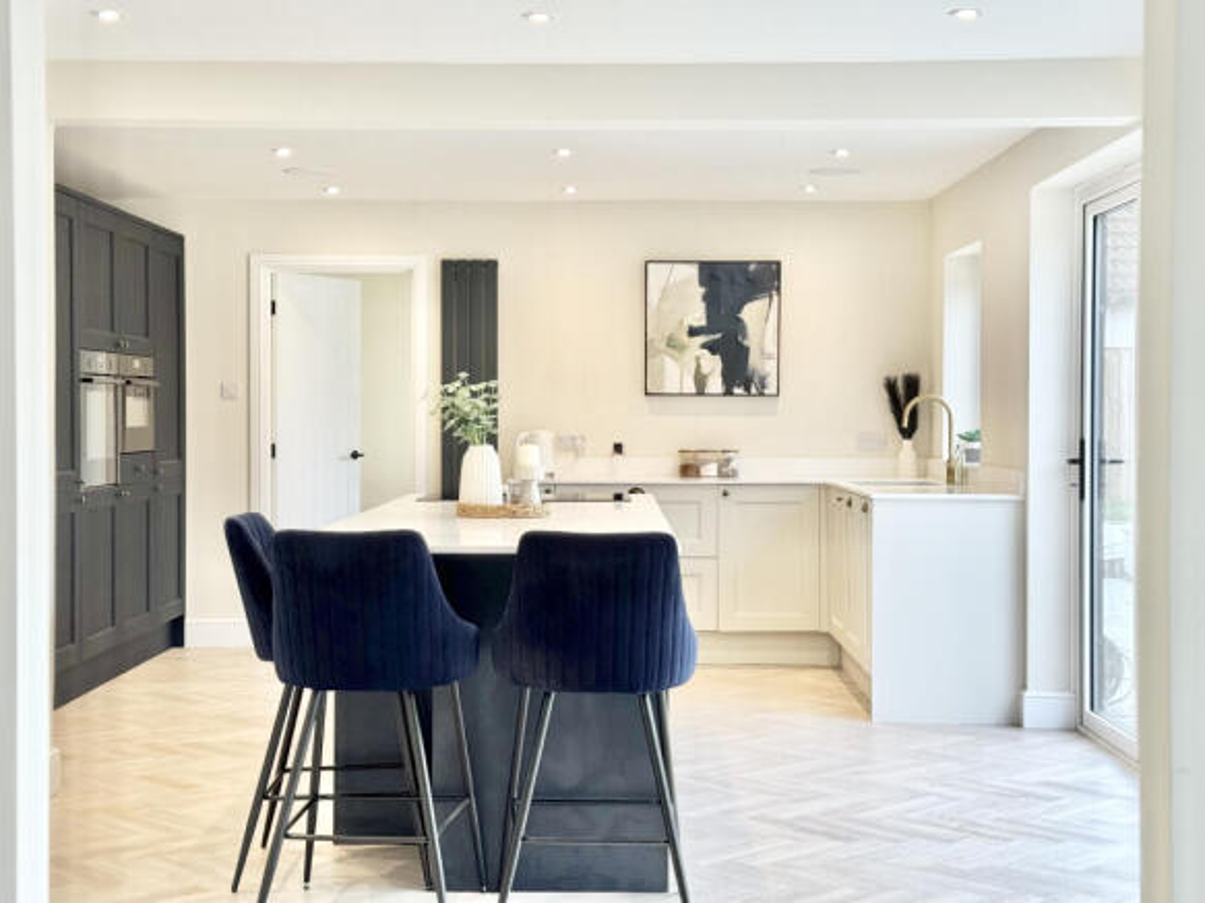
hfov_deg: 39.7
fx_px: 1671
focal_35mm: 48
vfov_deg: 30.3
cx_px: 602
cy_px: 452
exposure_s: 1/121
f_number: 1.78
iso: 50
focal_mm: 6.76
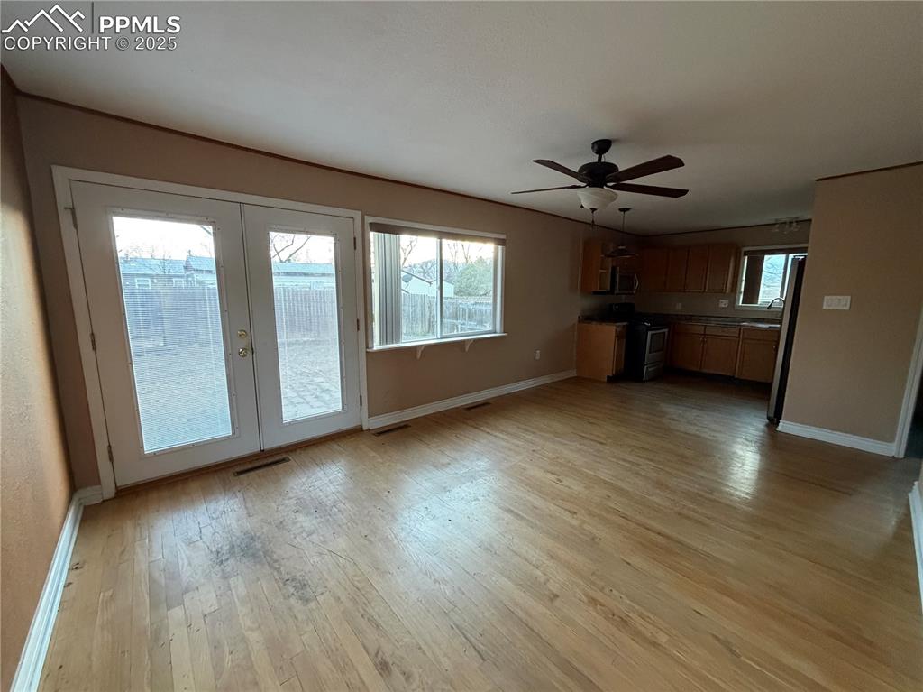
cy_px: 346
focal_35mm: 14
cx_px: 462
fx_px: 373
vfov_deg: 85.6
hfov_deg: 102.1
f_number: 2.2
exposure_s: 1/60
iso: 640
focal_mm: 2.22
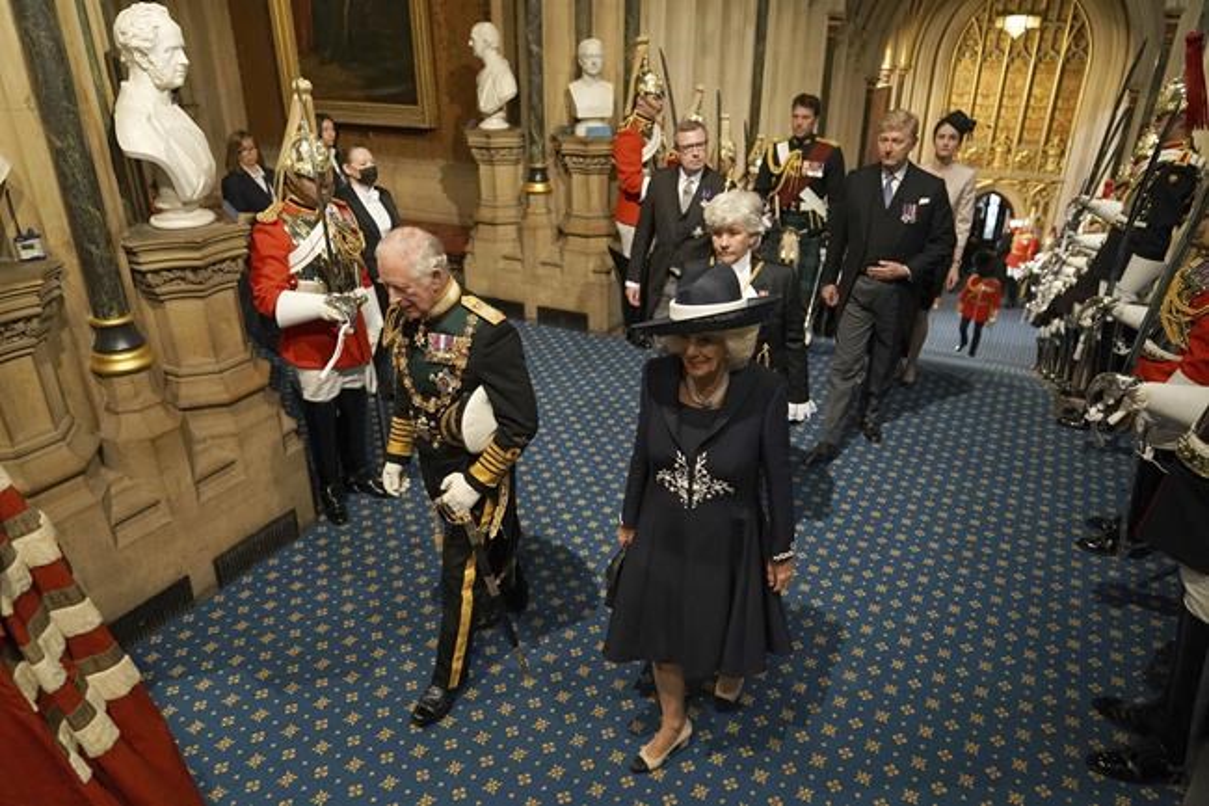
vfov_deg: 53.1
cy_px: 403
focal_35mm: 24
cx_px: 604
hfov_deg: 73.8
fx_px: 806
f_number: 2.8
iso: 4000
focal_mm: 24
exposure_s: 1/400
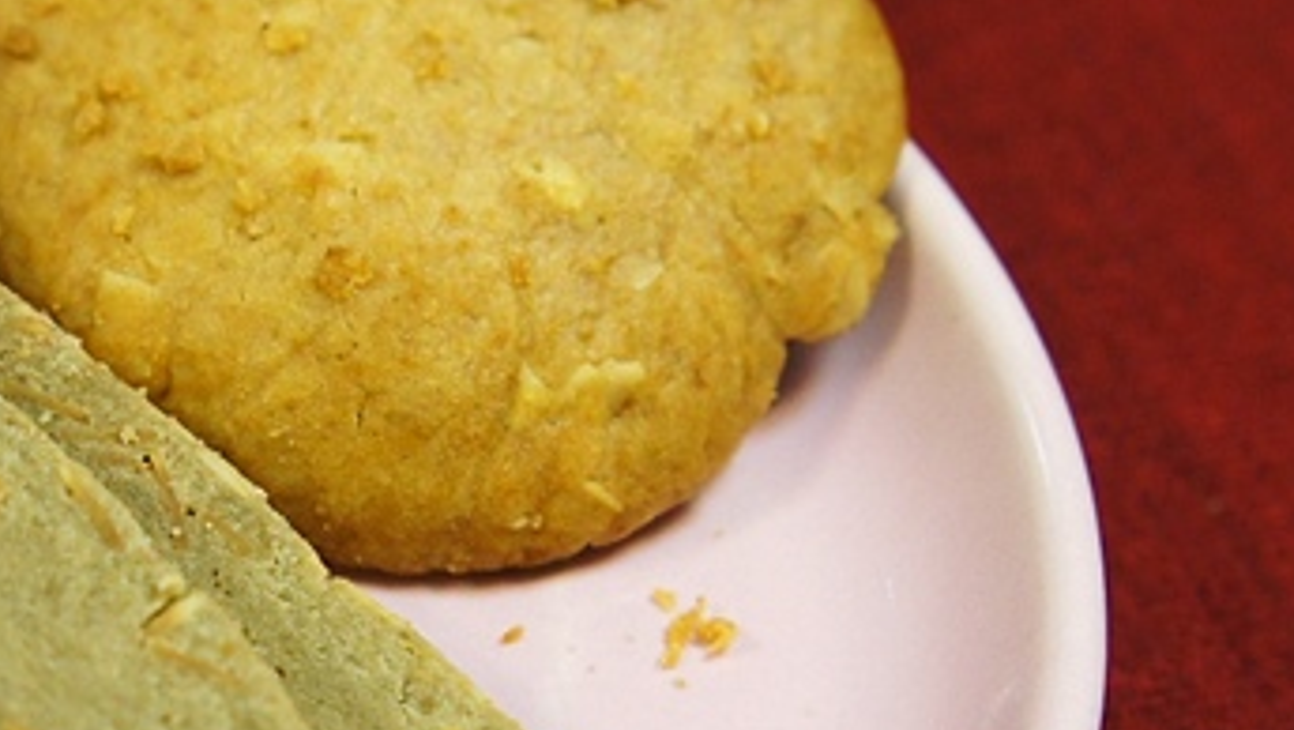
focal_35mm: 115
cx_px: 301
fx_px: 3948
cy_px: 642
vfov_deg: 10.5
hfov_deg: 18.5
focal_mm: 28
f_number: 4
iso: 1000
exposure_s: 1/50
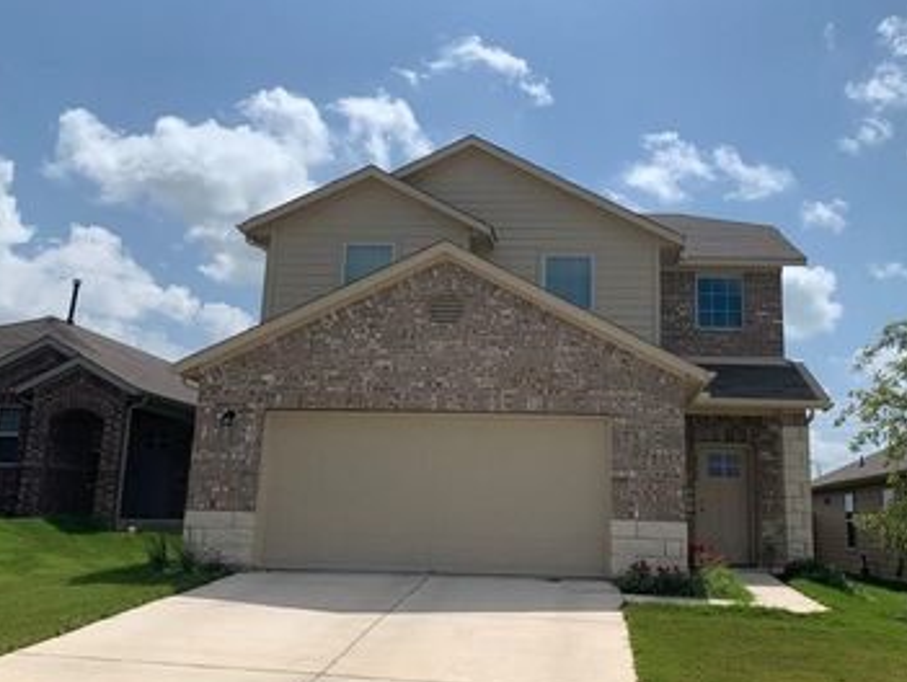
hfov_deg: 49.8
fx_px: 970
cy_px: 293
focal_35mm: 37
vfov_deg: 38.7
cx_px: 540
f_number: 1.8
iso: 25
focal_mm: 4.25
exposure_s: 1/6061
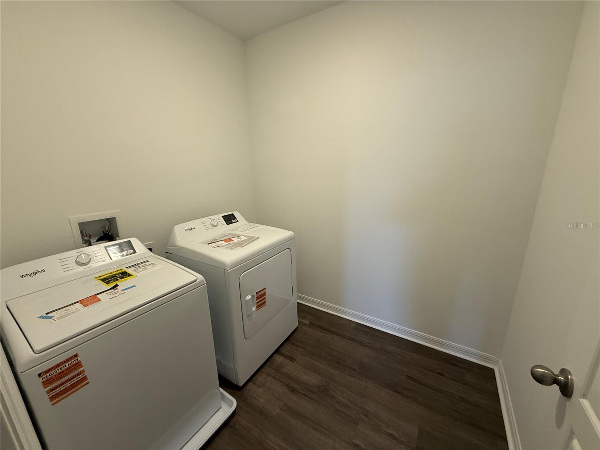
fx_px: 243
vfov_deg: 85.7
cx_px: 300
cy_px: 225
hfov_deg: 102.1
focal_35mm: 14
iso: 320
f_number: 2.2
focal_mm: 2.22
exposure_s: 1/120
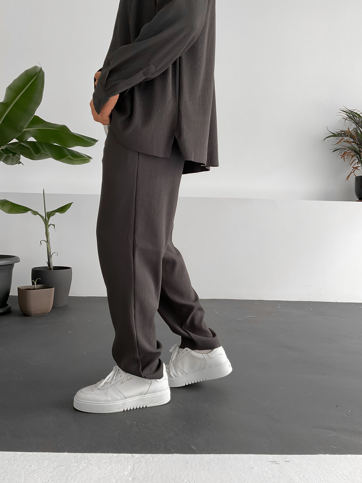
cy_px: 240
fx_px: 418
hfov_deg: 46.8
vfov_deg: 60.0
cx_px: 180
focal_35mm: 30
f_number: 1.8
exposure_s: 1/60
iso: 80
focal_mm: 3
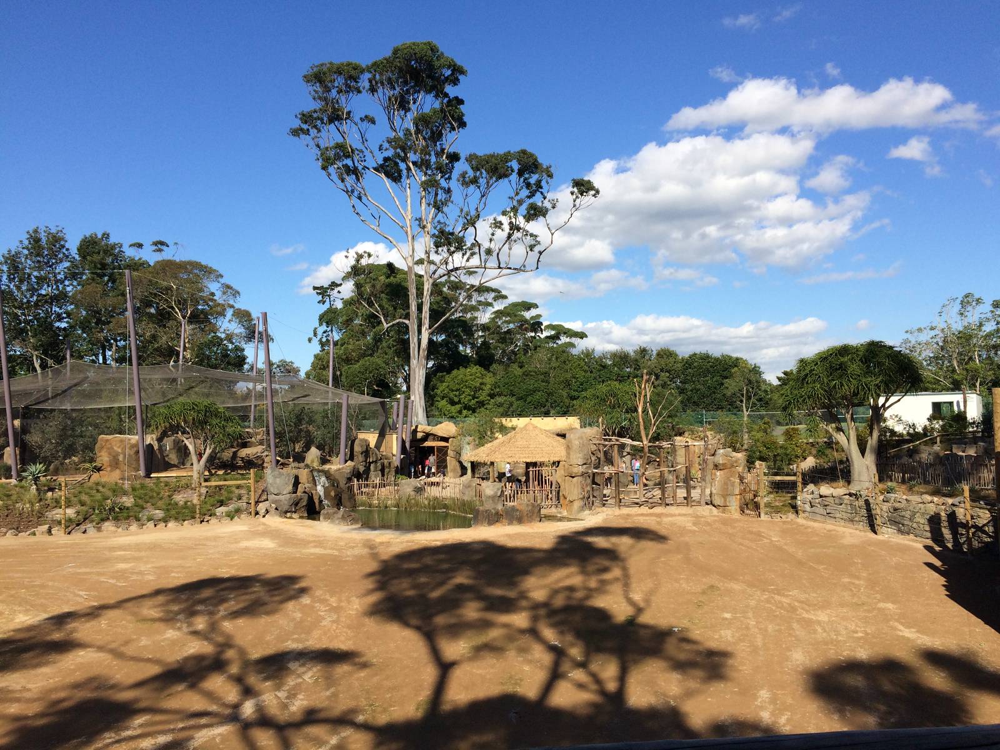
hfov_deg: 61.7
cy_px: 375
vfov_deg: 48.2
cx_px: 500
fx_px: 838
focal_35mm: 29
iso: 32
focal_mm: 4.15
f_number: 2.2
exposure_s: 1/2564
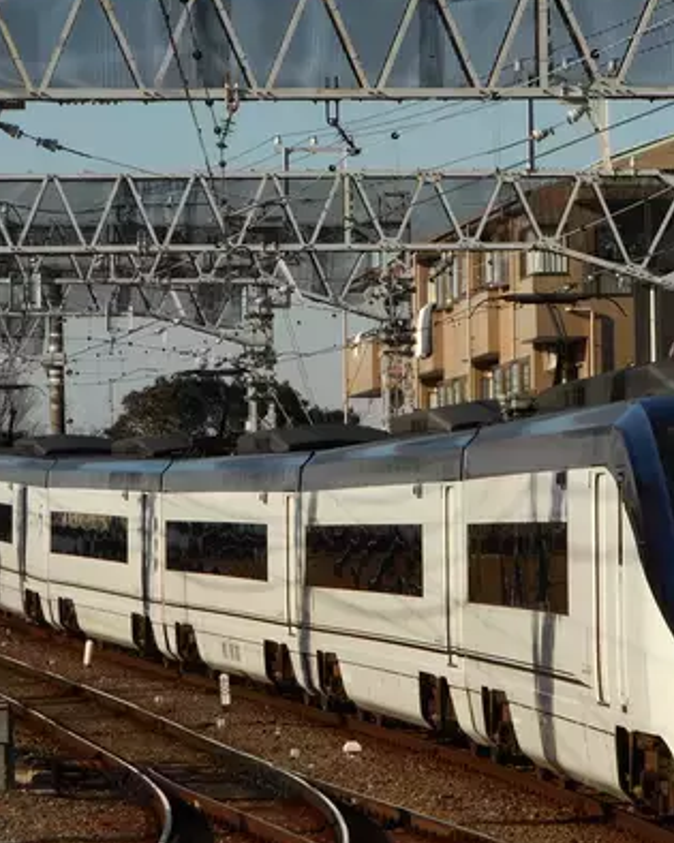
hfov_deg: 5.9
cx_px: 394
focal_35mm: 260
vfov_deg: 7.4
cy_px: 466
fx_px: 6486
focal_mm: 31.4
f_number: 6.4
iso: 80
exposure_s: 1/400
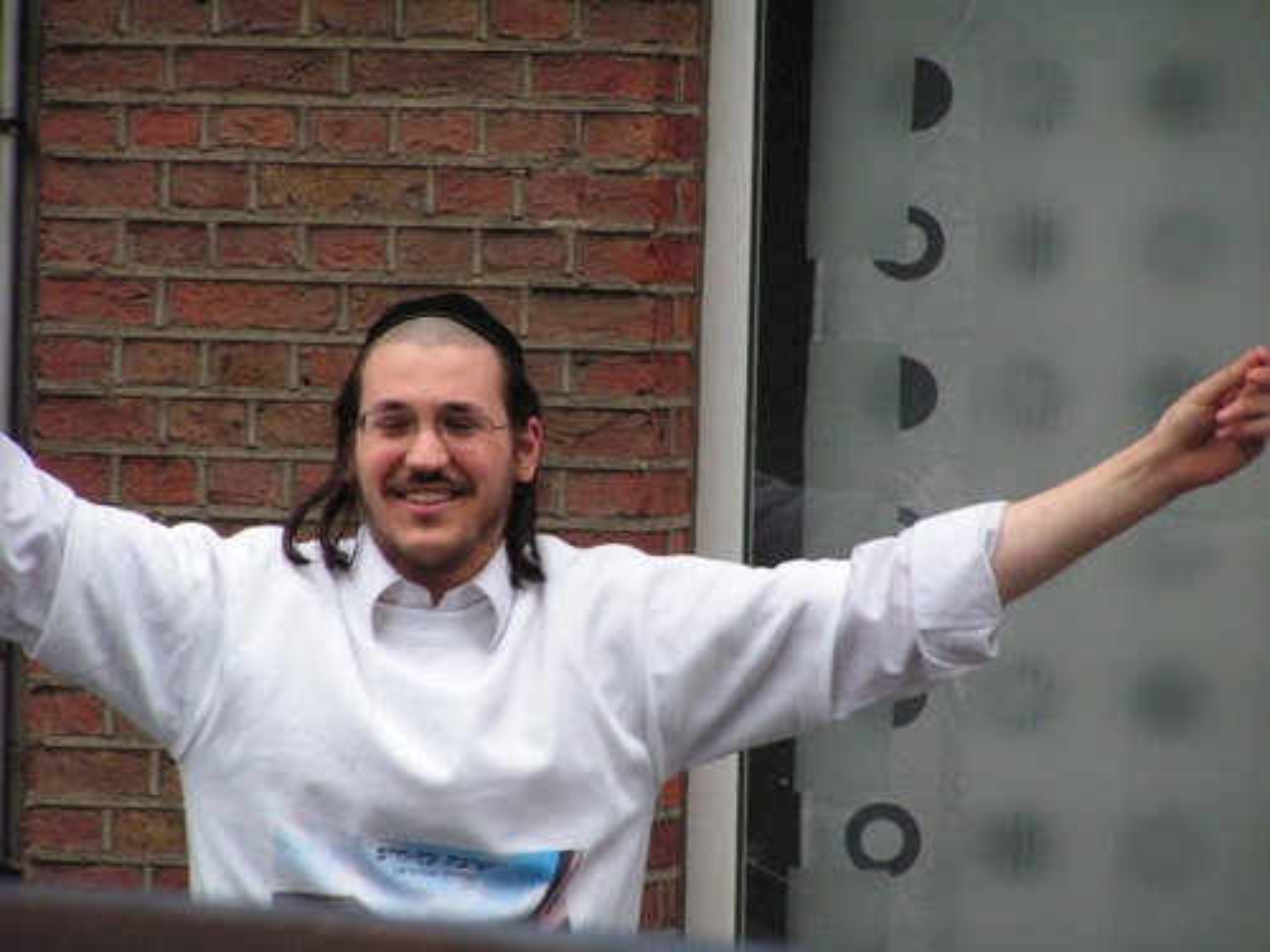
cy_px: 476
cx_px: 635
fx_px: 12988
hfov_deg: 5.6
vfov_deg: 4.2
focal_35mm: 354
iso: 200
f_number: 3.5
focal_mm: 58.7
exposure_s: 1/125
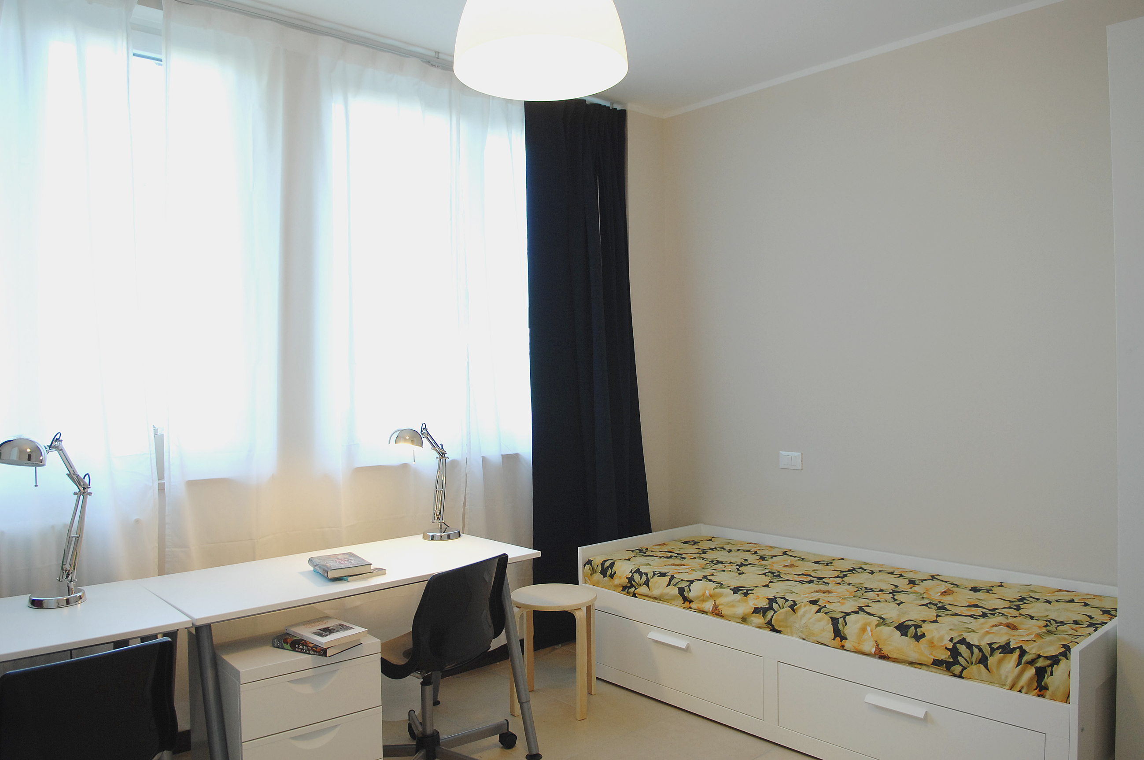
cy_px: 380
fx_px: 809
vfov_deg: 50.3
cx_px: 572
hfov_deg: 70.5
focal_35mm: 26
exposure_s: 1/50
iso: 400
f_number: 4
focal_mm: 17
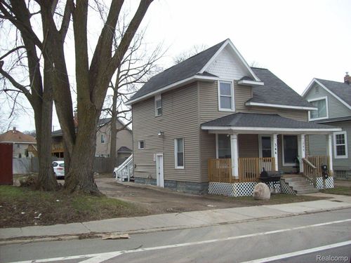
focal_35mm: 36
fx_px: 365
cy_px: 132
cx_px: 176
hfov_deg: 51.4
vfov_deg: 39.7
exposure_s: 1/478
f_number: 2.7
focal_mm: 6
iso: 80
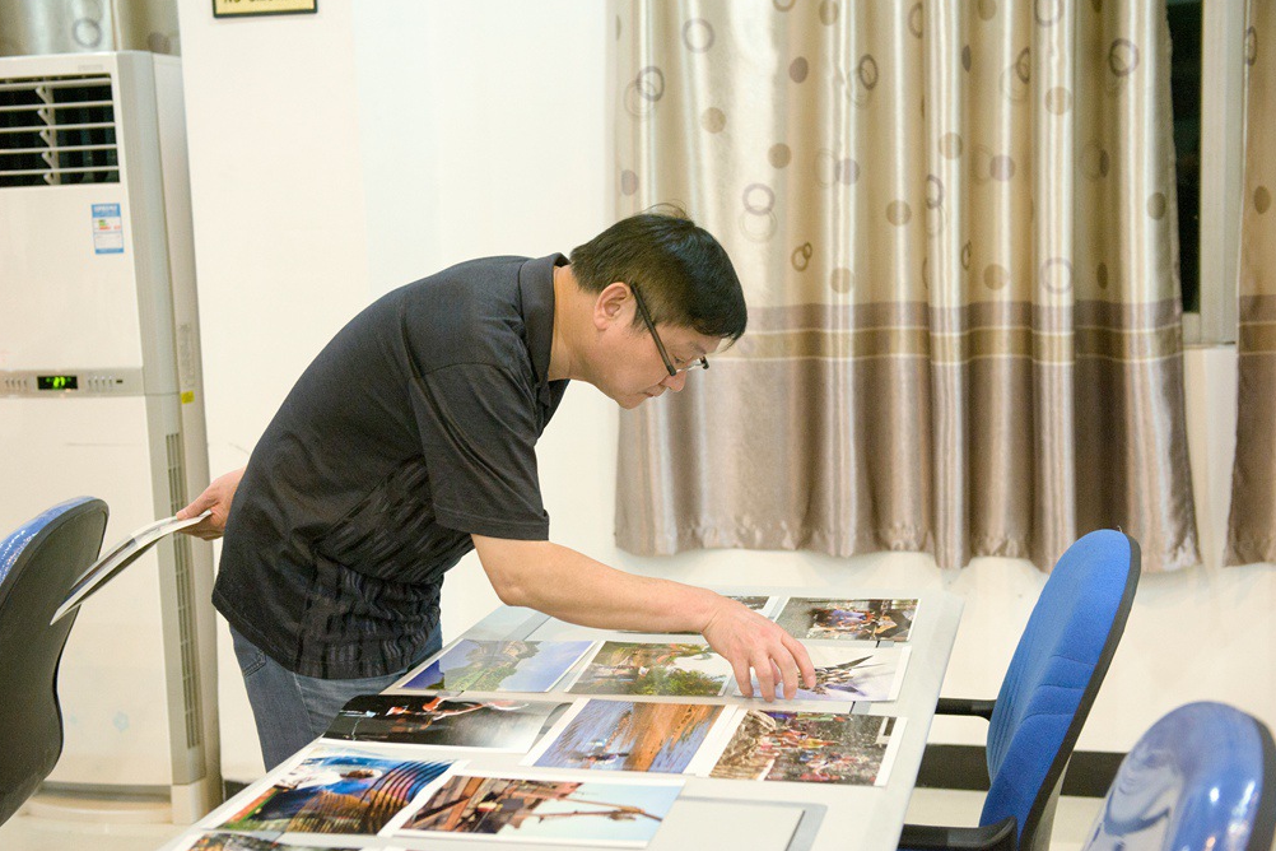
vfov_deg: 27.5
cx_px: 628
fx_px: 1737
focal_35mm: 49
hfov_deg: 40.3
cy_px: 420
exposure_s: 1/60
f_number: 3.5
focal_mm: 48
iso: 800
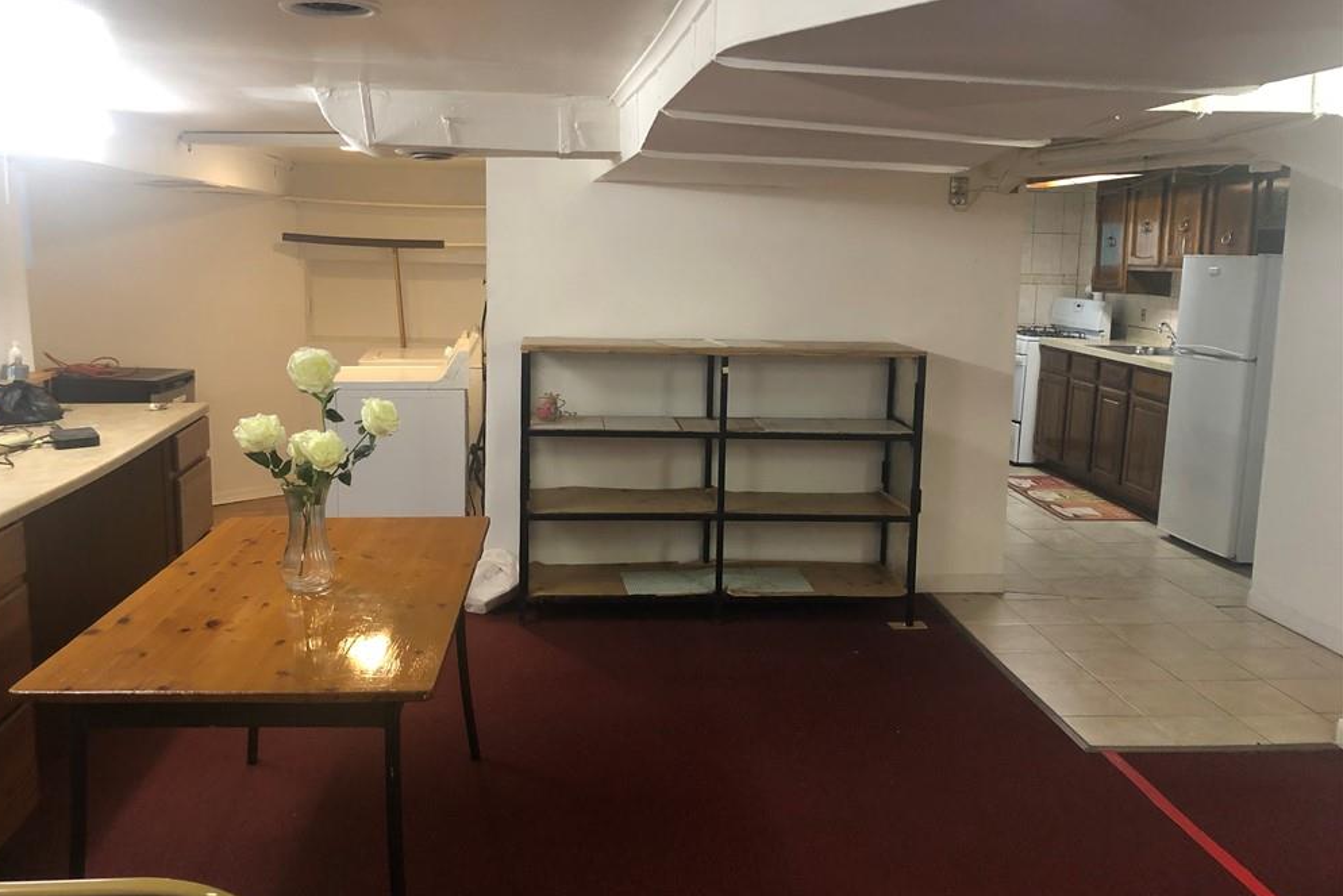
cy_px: 409
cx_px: 653
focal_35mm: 30
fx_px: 1119
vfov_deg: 43.6
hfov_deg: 61.9
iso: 100
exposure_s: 1/15
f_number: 1.8
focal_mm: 3.99
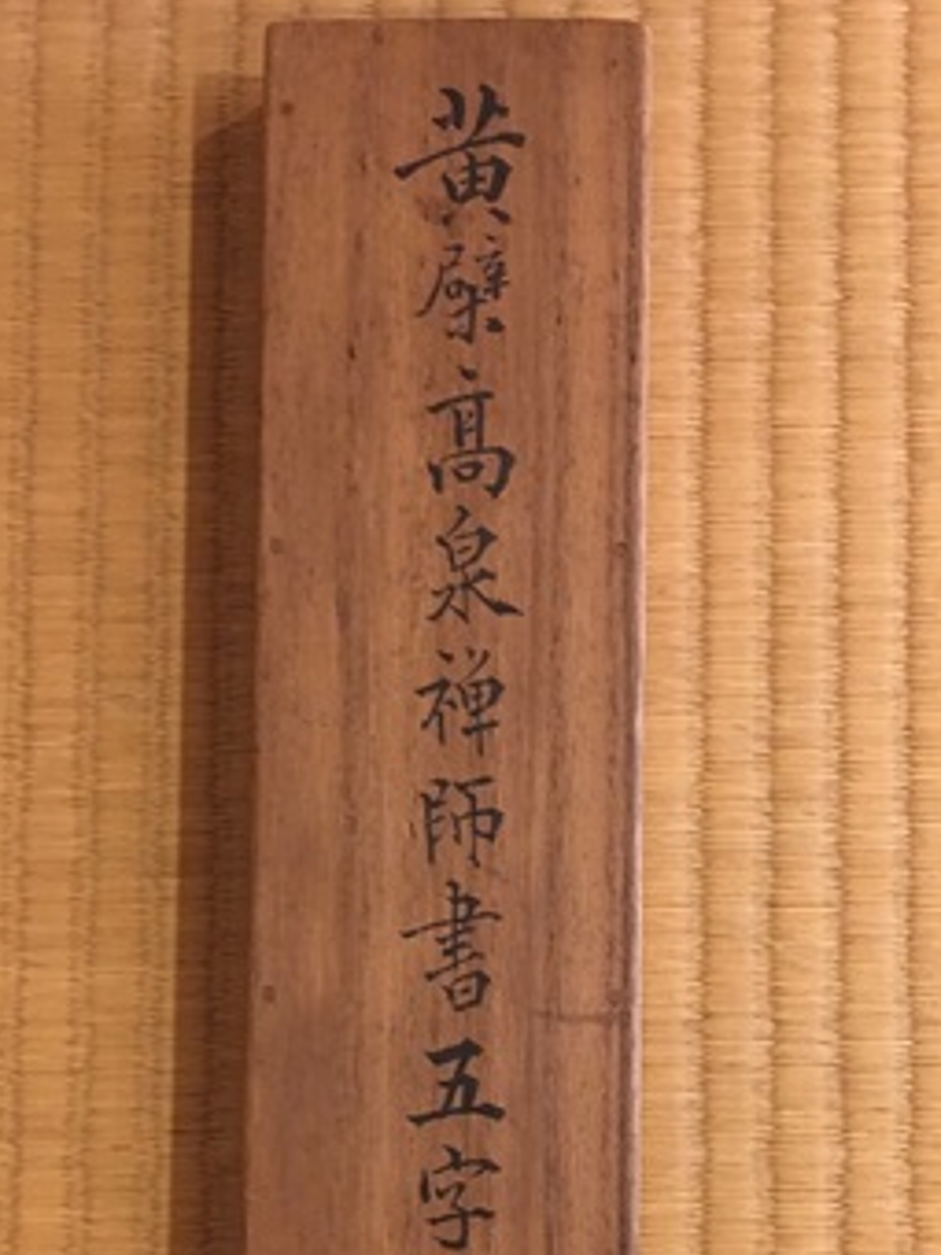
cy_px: 963
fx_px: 1667
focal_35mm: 46
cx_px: 489
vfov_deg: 39.9
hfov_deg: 31.5
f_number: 2.2
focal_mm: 4.15
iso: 100
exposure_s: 1/4
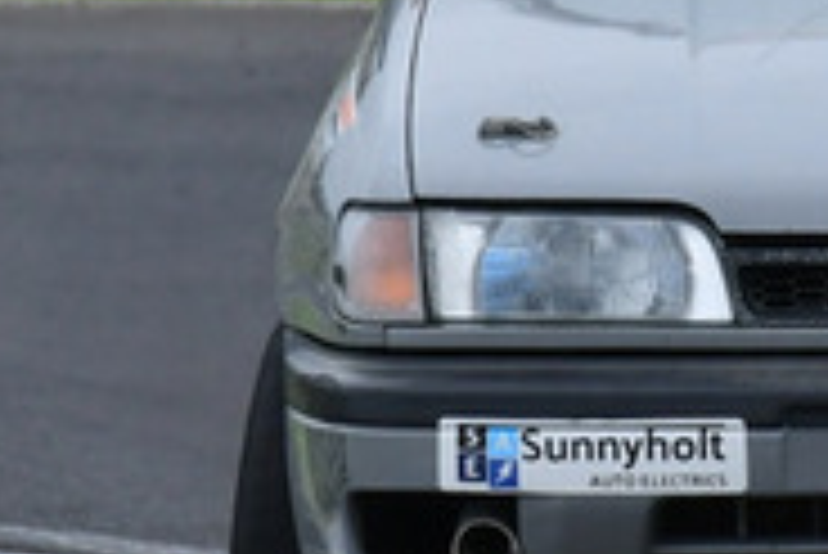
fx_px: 71860
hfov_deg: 0.7
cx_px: 706
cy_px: -194
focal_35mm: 3122
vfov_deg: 0.4
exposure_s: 1/640
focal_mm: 480
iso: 800
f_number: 11
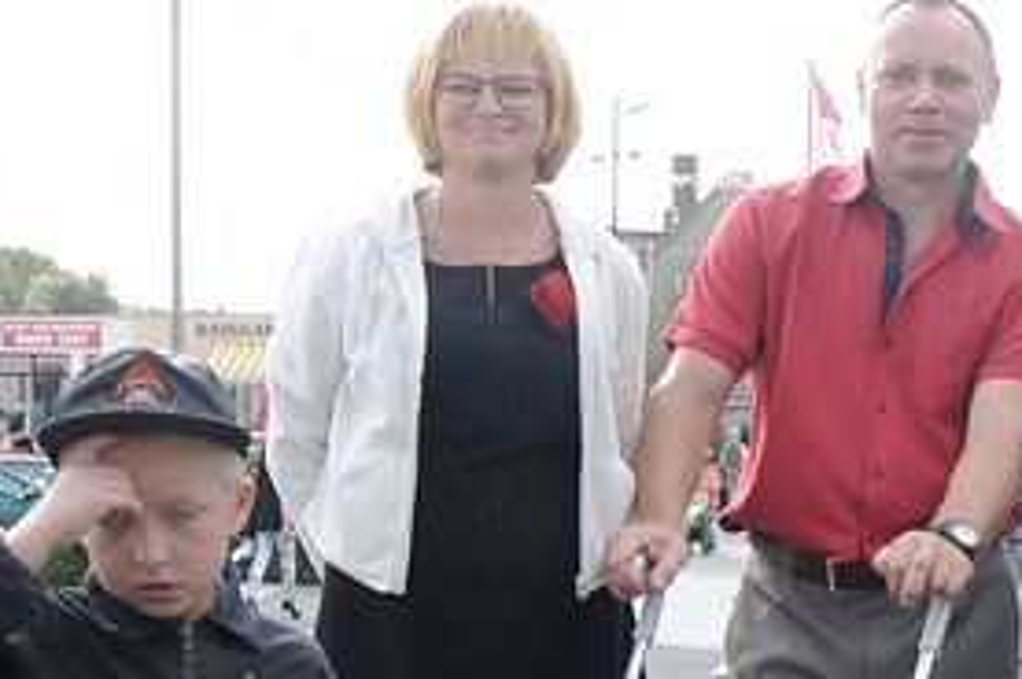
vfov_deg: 14.0
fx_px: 2737
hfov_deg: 19.9
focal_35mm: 97
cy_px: 659
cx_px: 1214
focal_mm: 21
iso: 400
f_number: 8
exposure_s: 1/250
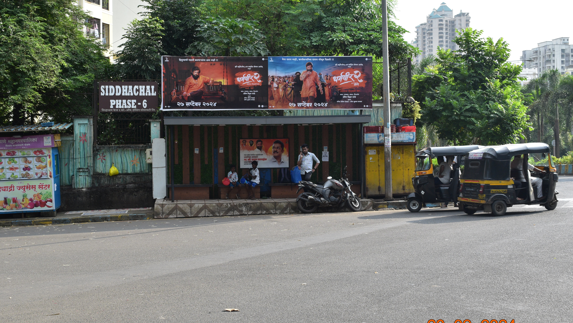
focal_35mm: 58
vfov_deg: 20.7
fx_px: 881
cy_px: 150
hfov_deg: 36.0
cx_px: 264
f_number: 10
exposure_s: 1/320
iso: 400
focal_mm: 34
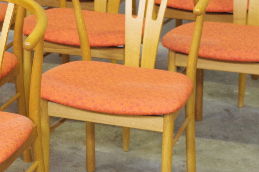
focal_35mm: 131
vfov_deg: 10.5
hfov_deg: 15.6
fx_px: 942
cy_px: 90
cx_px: 109
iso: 800
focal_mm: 30.63
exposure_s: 1/13
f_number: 4
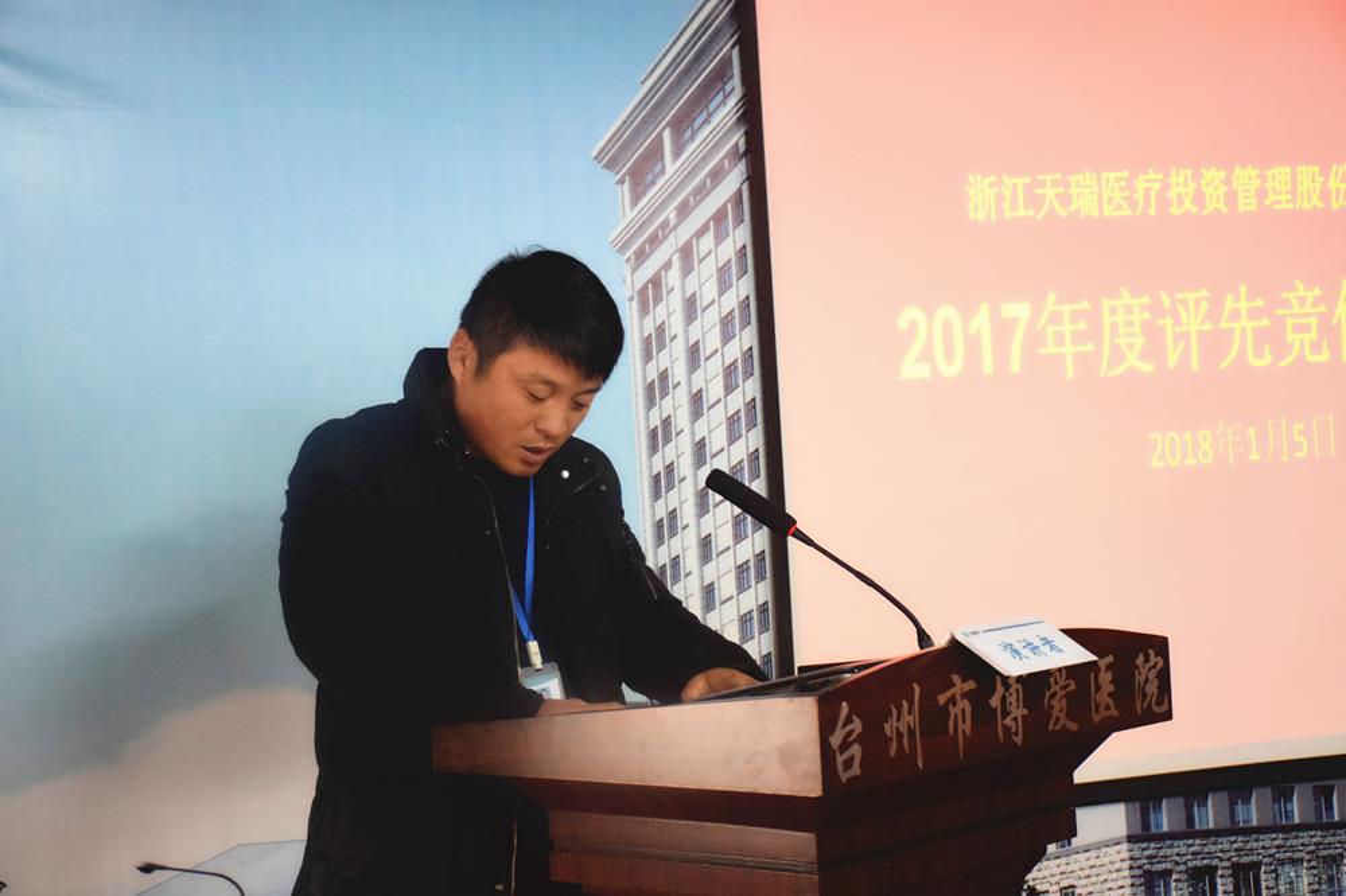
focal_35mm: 68
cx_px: 673
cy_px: 448
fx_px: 2523
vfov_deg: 20.1
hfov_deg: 29.9
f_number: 4.5
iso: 2800
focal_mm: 45
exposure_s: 1/60
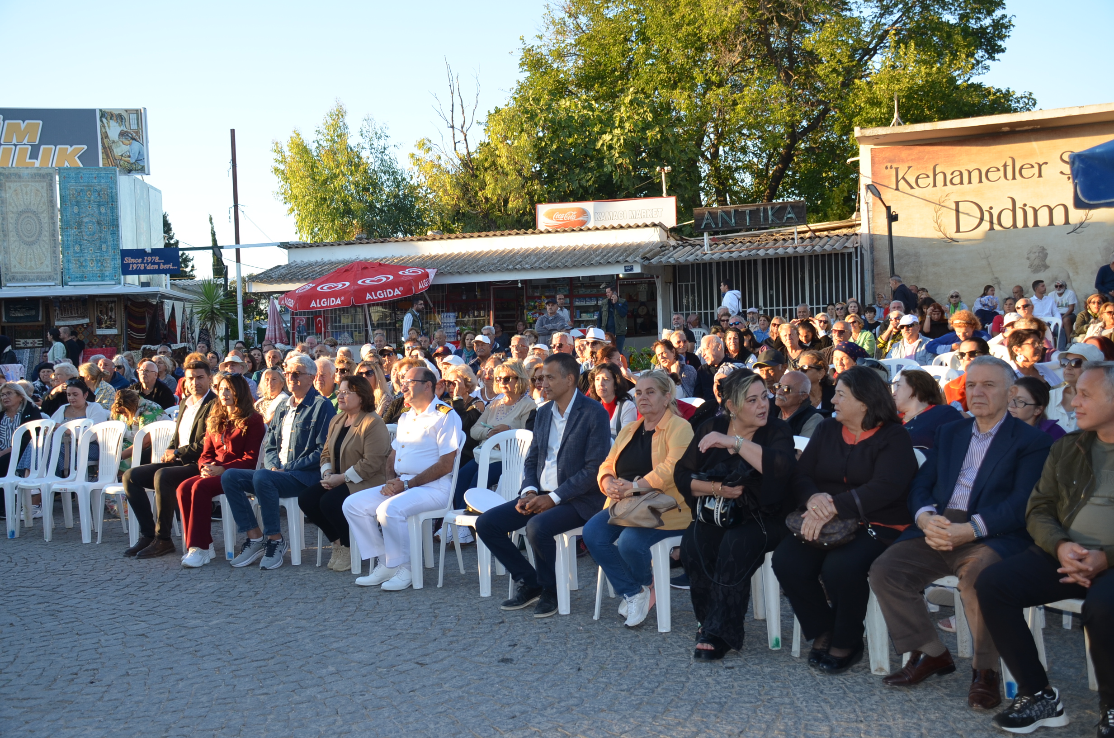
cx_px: 557
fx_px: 1112
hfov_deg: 53.2
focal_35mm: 36
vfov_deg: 36.7
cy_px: 369
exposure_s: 1/200
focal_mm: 24
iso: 200
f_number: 3.8
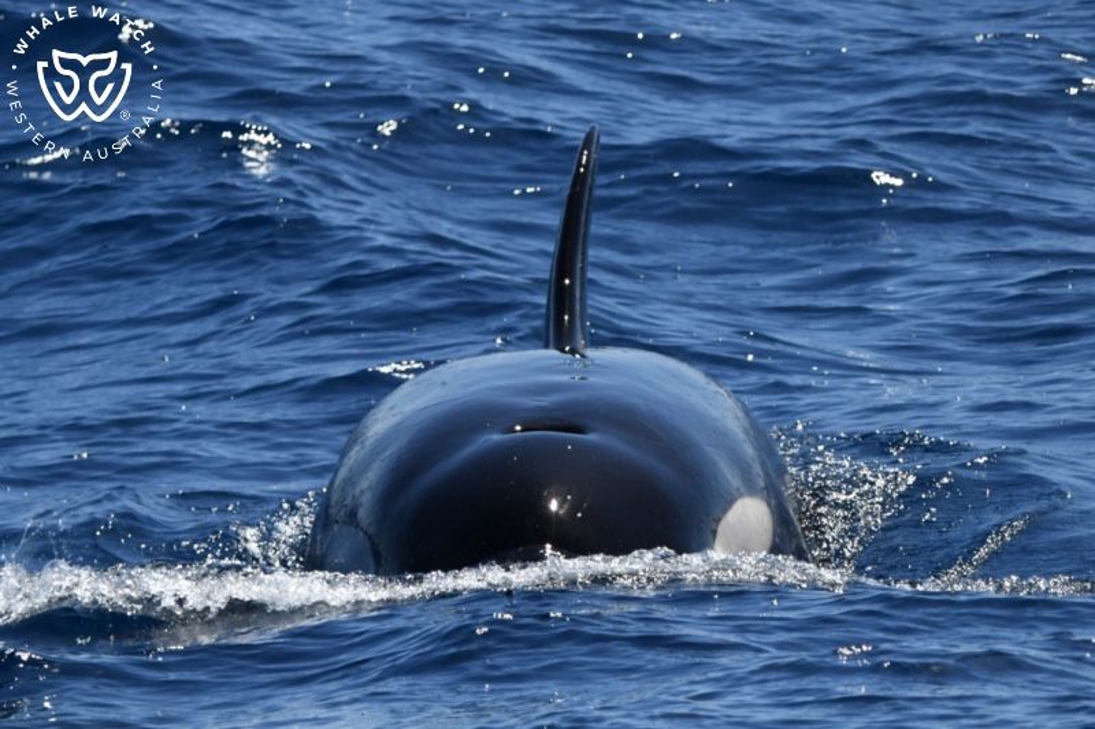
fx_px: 10947
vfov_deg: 3.8
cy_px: 364
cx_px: 548
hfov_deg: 5.7
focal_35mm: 360
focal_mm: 360
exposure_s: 1/8000
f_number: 6
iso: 800
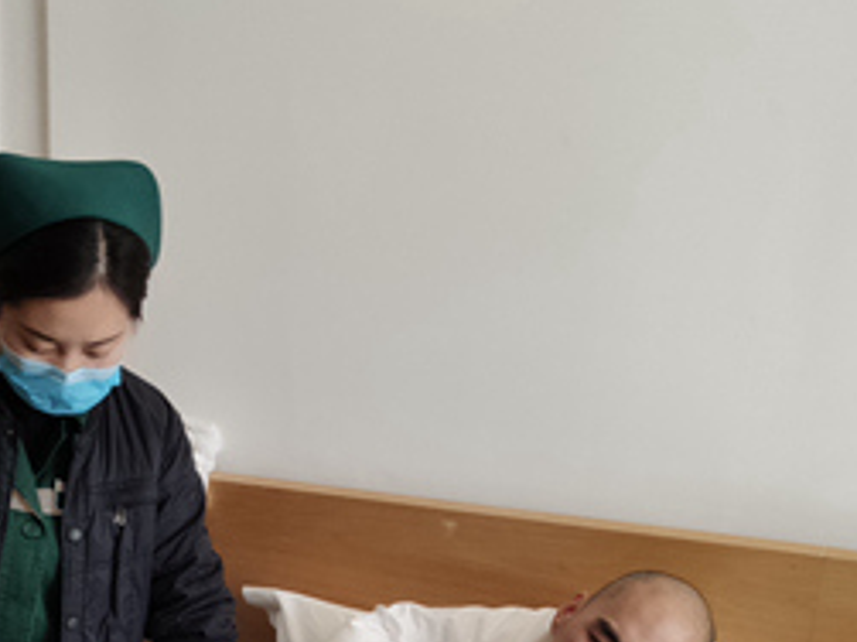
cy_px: 606
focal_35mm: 57
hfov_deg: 33.5
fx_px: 1410
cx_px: 277
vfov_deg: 24.7
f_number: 1.75
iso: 1059
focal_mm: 4.75
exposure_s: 1/50
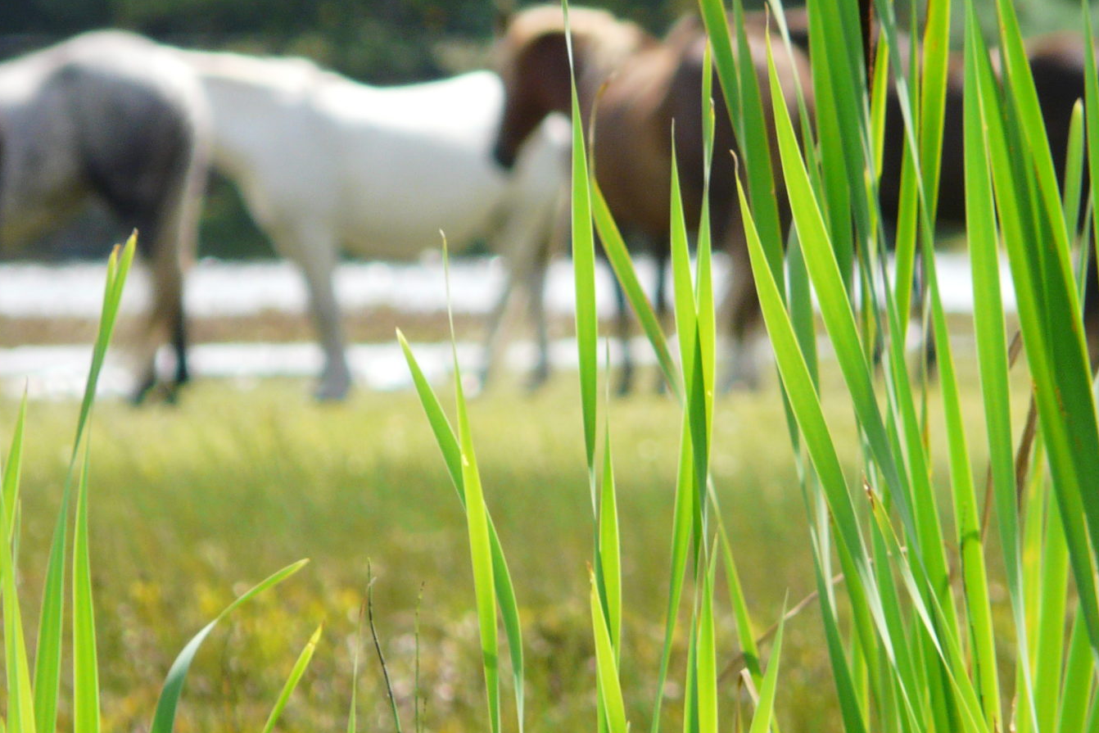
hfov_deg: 2.6
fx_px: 24423
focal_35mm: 800
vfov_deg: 1.7
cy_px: 323
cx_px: 590
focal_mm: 82.8
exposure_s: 1/250
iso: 100
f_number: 5
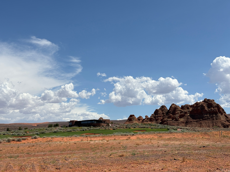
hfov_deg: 36.8
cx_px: 115
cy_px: 86
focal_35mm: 52
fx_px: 346
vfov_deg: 28.0
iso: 40
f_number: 1.6
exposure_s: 1/6329
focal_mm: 5.96
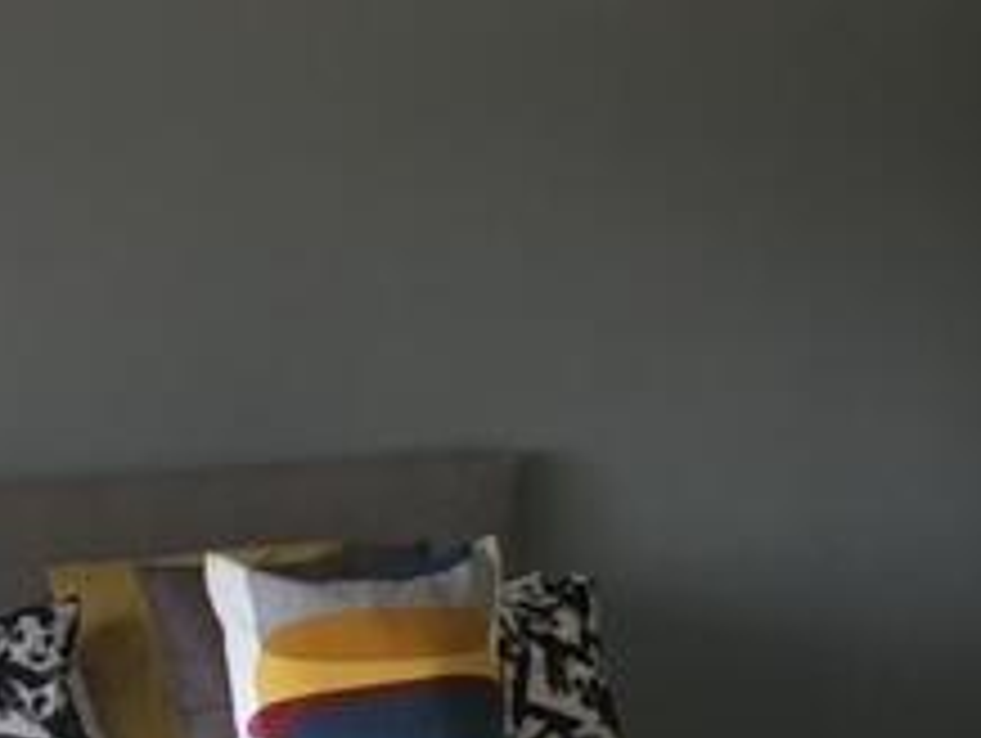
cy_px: 752
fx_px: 2412
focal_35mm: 85
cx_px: 270
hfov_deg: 22.8
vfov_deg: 17.0
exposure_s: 1/33
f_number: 2.2
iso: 32
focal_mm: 4.15
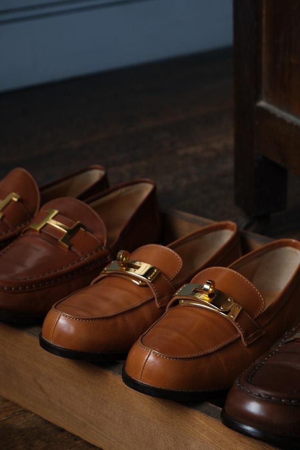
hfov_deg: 20.0
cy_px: 225
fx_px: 850
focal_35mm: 68
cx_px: 150
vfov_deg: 29.7
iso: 320
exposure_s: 1/30
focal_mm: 45
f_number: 5.6
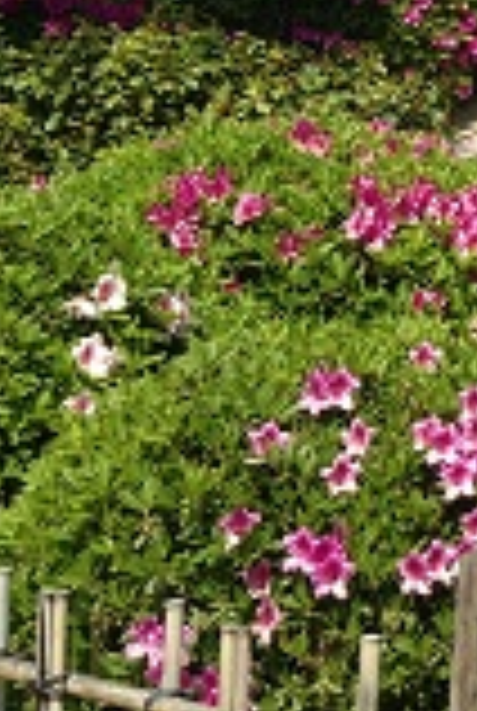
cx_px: 981
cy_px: -94
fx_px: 2058
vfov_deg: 18.7
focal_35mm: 104
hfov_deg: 11.7
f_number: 2.4
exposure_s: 1/1232
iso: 50
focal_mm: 4.12
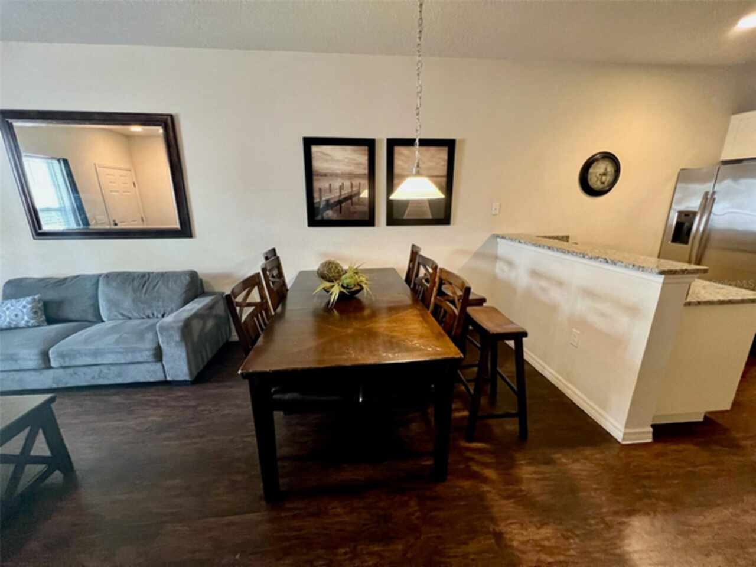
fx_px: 284
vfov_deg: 89.9
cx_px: 378
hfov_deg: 106.2
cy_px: 284
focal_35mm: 13
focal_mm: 1.57
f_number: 1.8
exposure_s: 1/60
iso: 640
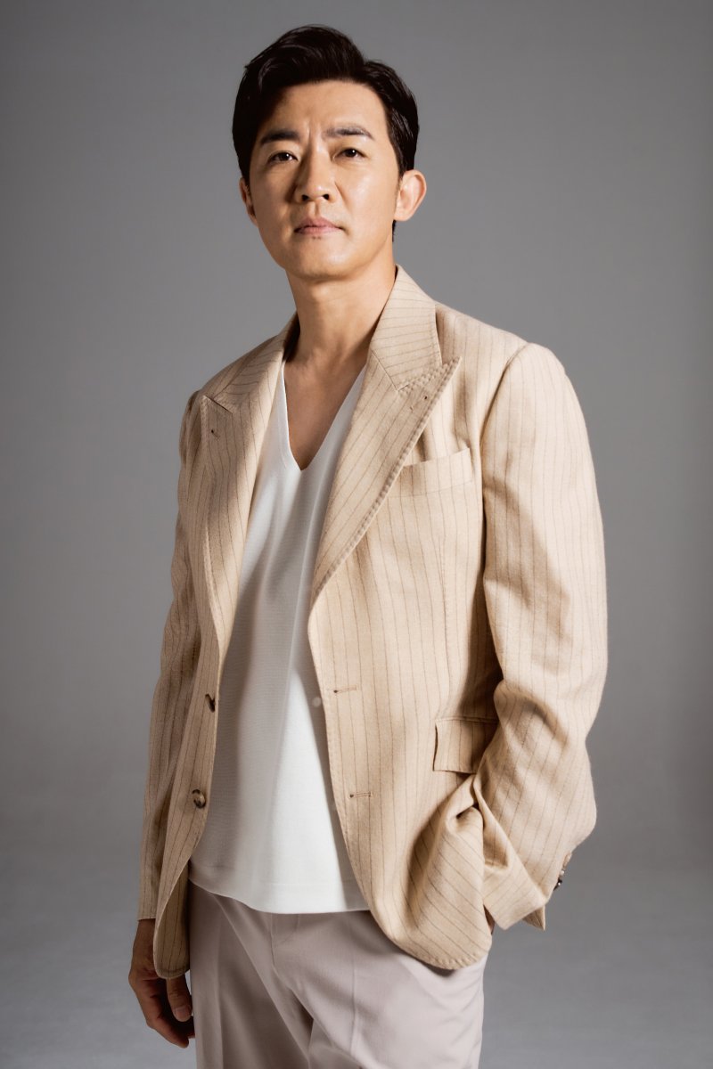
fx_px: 1574
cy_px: 534
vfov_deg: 37.5
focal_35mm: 53
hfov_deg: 25.5
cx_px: 356
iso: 500
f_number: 5.6
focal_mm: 53
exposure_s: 1/125
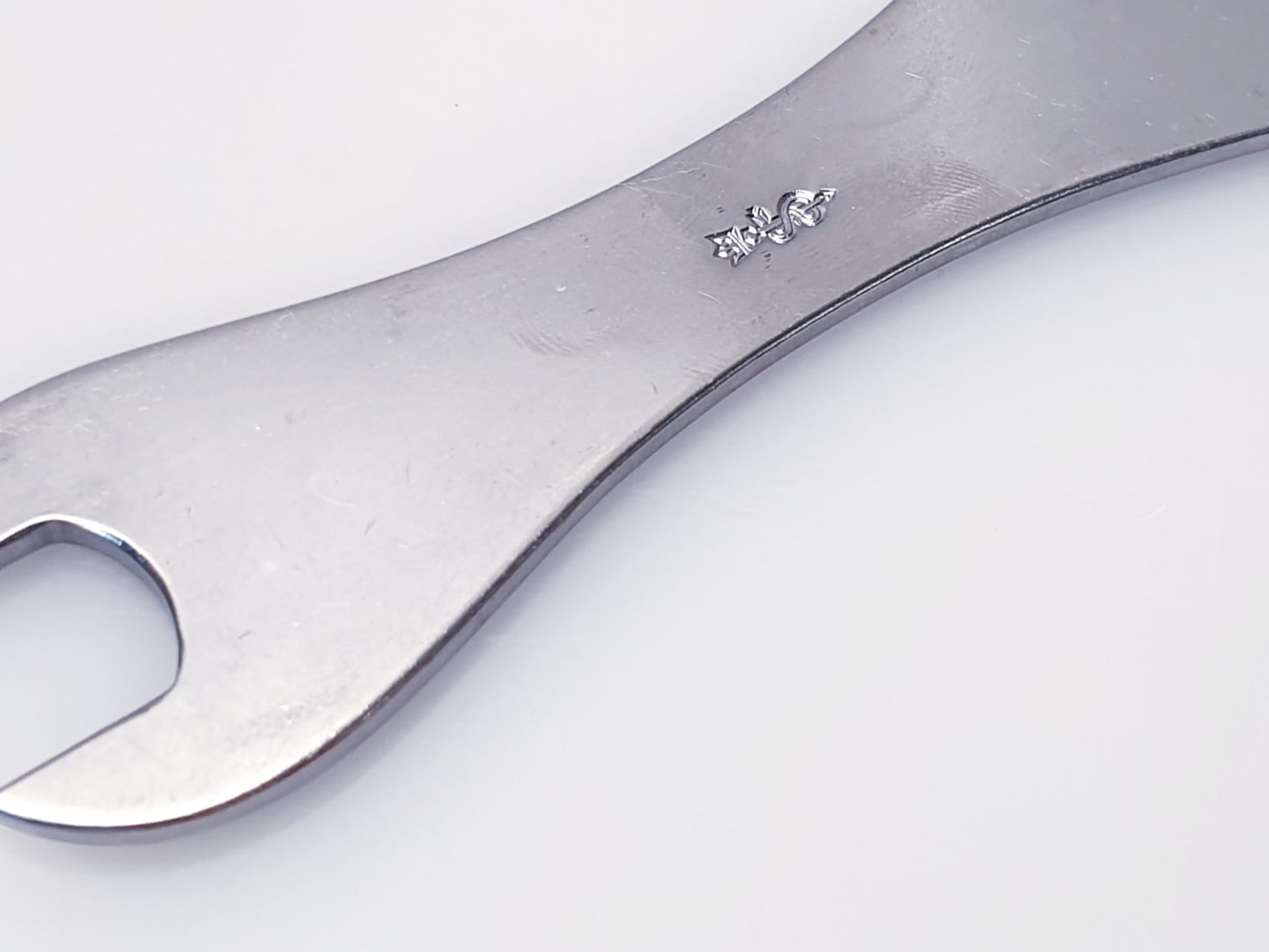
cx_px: 685
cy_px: 319
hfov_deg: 45.7
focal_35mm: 41
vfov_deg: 34.8
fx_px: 1503
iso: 64
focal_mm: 4.3
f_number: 1.5
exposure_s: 1/100
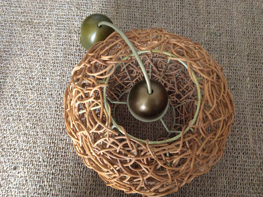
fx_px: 243
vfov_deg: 44.1
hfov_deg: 56.9
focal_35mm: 32
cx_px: 132
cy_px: 98
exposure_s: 1/25
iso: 200
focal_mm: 3.3
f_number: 2.4
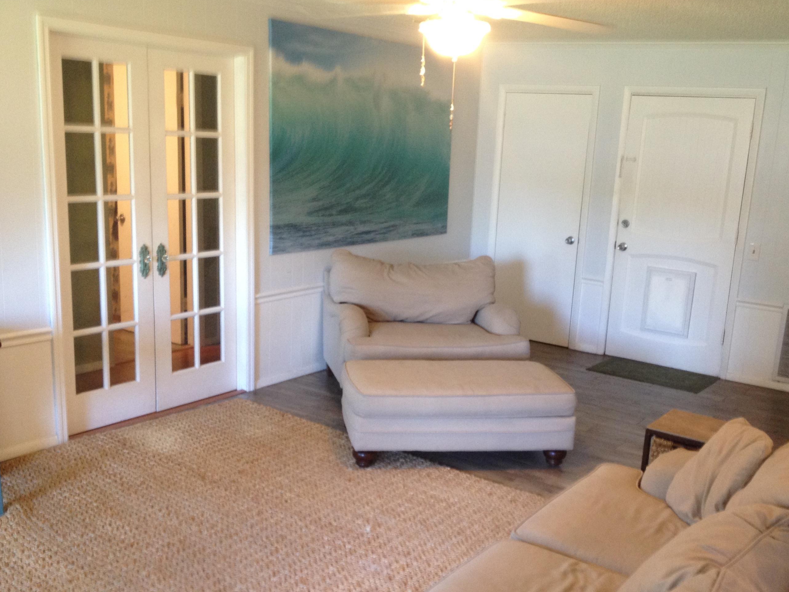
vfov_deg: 35.1
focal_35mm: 41
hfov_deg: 45.6
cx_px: 452
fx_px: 935
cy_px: 333
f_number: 2.4
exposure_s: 1/20
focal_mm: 4.28
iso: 125
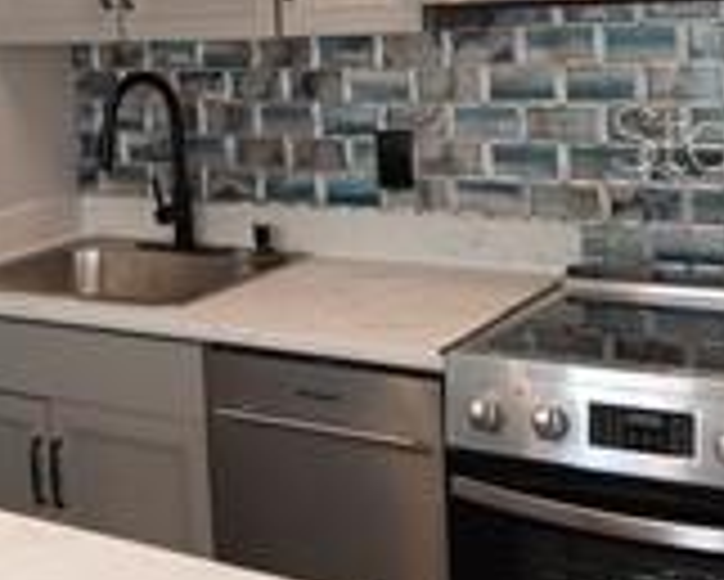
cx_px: 135
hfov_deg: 29.3
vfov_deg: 23.9
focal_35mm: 63
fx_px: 1351
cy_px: 135
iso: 80
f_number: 1.8
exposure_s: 1/60
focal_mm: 4
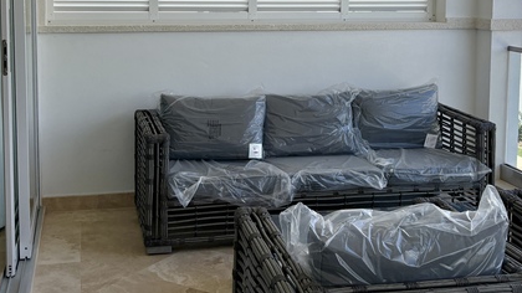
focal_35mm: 54
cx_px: 282
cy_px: 38
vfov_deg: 21.8
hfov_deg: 38.5
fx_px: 747
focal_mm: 5.96
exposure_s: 1/2012
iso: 64
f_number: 1.6
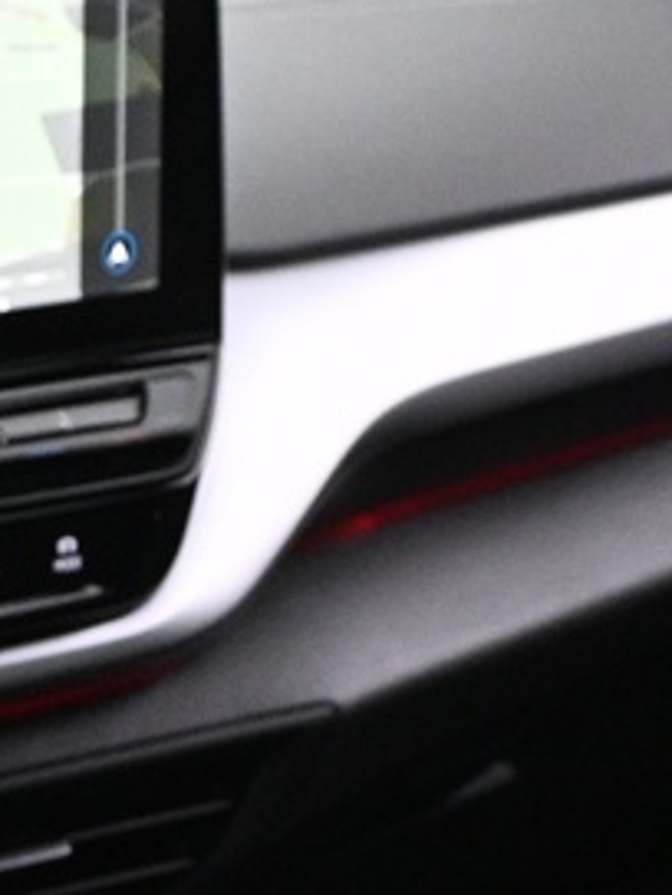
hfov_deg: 8.1
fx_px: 4452
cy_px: 760
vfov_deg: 11.4
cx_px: -840
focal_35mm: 172
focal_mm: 20
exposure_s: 1/25
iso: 1600
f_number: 3.8
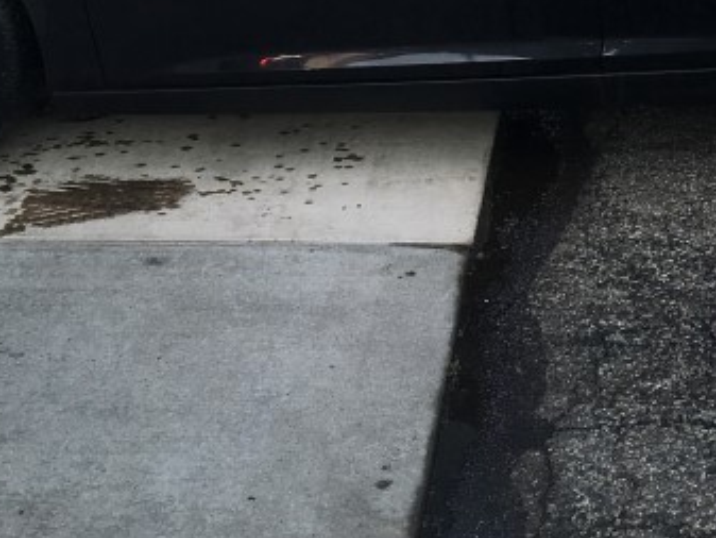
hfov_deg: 21.8
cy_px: -204
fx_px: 1821
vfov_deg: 15.8
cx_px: 614
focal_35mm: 88
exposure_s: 1/392
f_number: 2.2
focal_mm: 4.15
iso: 25
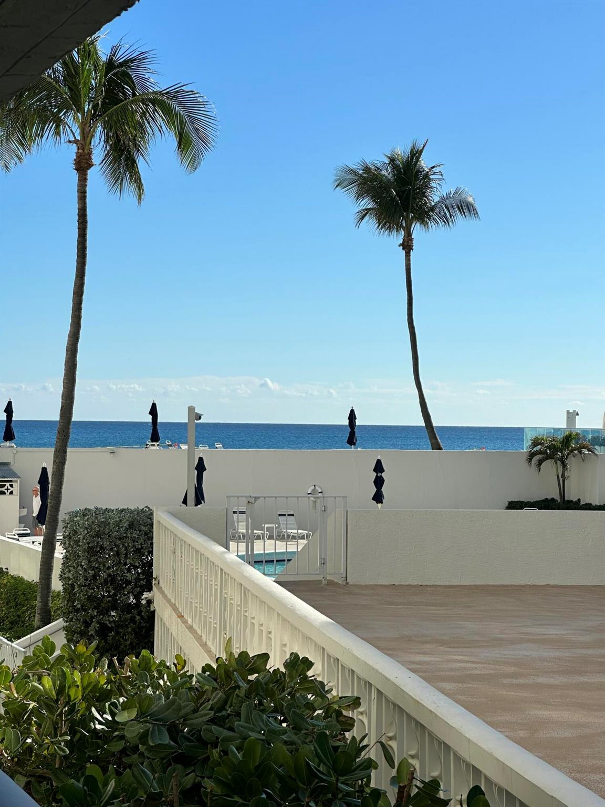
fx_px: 1794
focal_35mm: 77
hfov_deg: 19.1
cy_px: 404
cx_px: 302
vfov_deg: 25.3
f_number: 2.8
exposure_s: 1/1508
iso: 32
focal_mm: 9
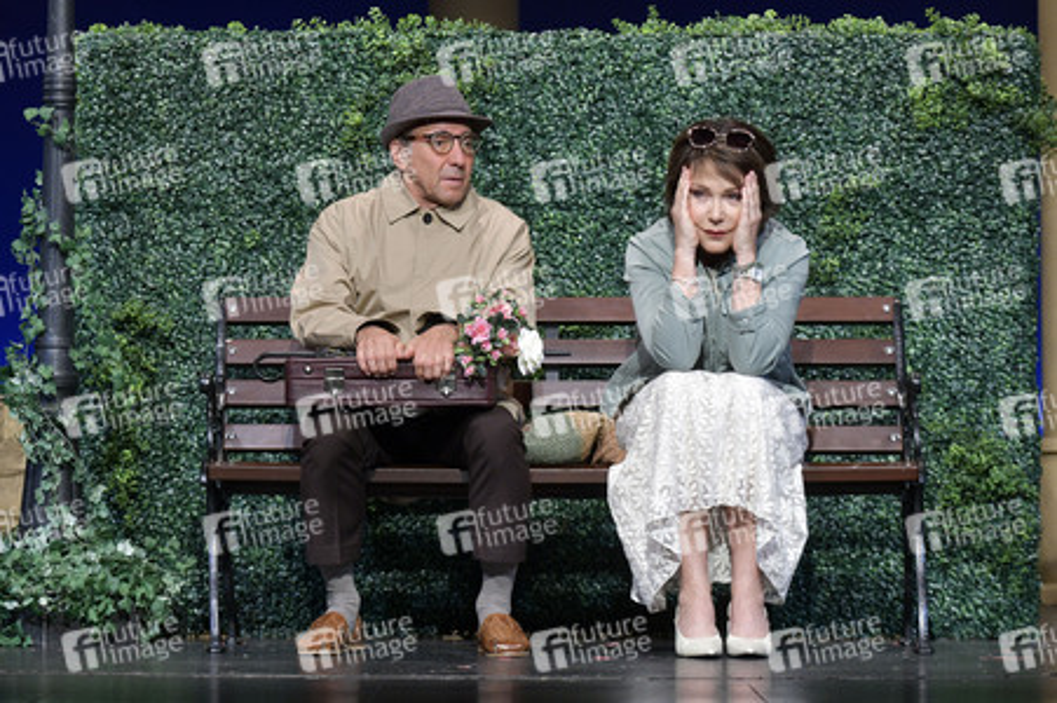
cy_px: 352
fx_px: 3081
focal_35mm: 105
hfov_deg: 19.5
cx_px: 528
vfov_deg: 13.0
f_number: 5.6
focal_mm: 105
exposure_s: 1/160
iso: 1250
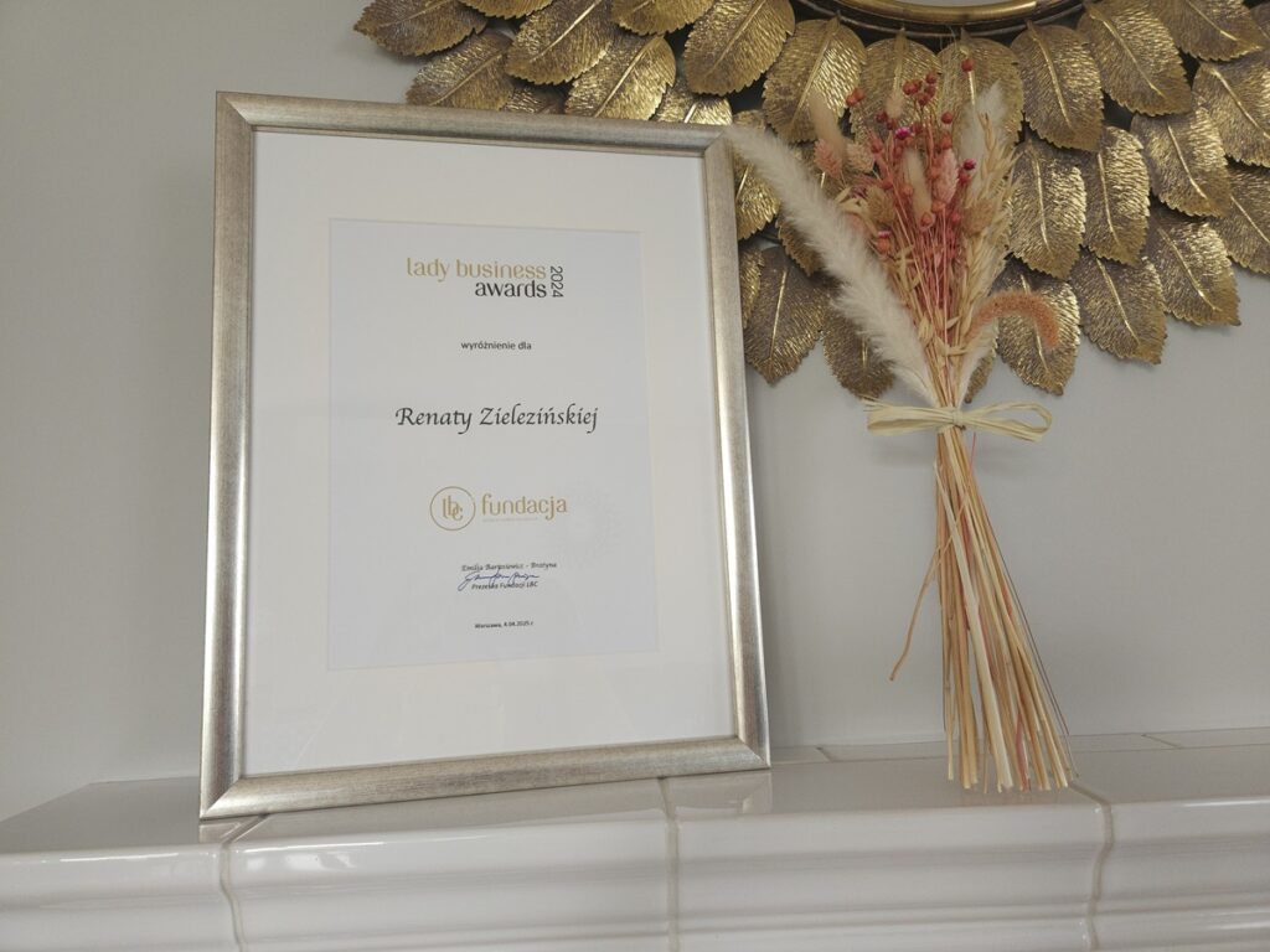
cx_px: 635
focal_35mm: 23
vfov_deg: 58.9
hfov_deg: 73.9
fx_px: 844
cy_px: 476
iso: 160
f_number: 1.8
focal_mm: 5.4
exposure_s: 1/50
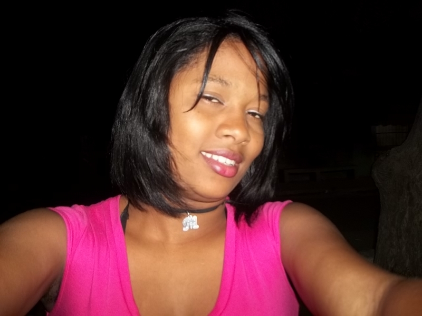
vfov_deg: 44.2
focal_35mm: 32
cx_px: 211
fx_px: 390
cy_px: 158
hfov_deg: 56.8
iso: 64
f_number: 2.9
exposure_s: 1/30
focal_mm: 5.7
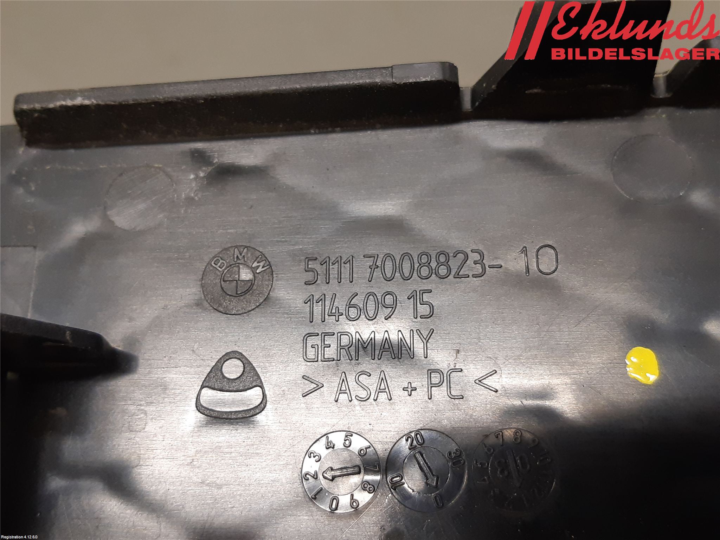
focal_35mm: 26
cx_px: 360
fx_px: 541
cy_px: 270
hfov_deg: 67.3
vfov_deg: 53.1
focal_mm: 3.93
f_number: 1.7
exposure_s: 1/60
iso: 160
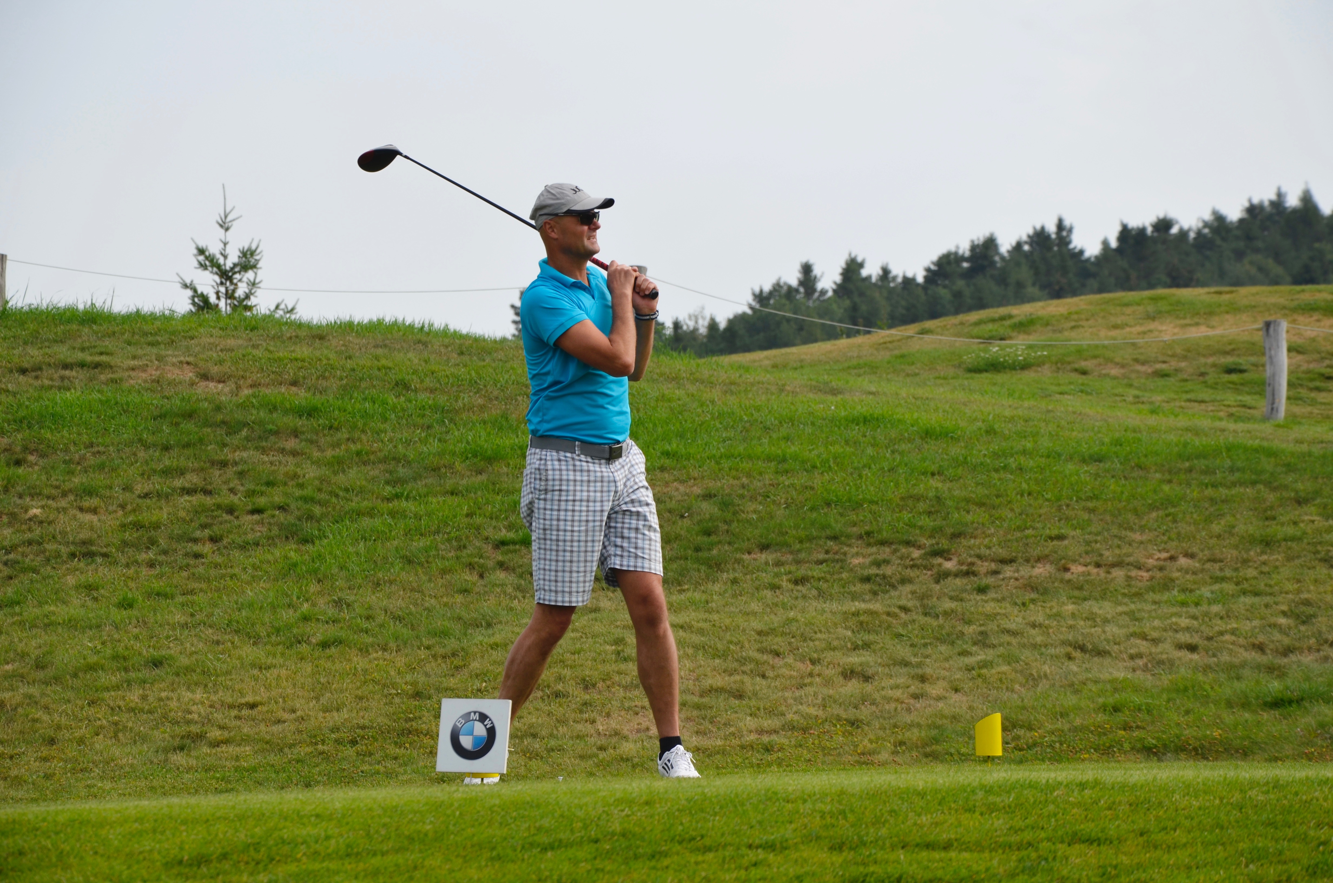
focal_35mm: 158
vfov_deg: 8.7
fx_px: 5820
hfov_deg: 13.1
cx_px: 666
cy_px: 442
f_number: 8
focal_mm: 105
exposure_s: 1/250
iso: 100
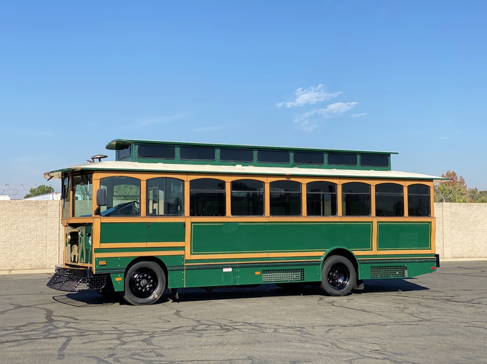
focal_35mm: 52
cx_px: 244
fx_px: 731
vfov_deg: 28.0
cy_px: 182
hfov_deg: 36.8
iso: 20
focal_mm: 6
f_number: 2
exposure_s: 1/1597
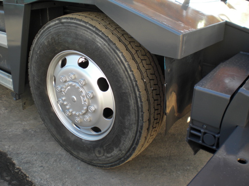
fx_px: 273
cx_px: 124
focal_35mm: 38
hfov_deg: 49.0
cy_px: 93
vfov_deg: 37.7
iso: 64
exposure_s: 1/100
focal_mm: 6.3
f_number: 3.1
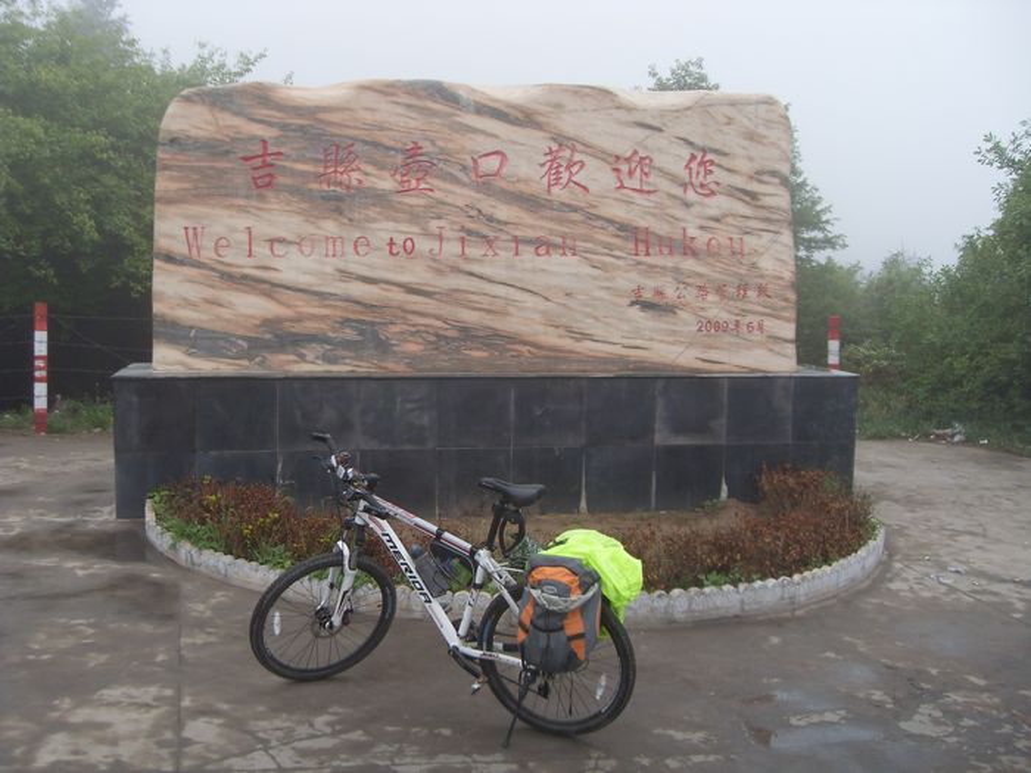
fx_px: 1102
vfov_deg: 38.7
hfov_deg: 50.1
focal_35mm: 37
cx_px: 516
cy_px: 386
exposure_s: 1/180
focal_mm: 6.3
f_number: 2.8
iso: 80
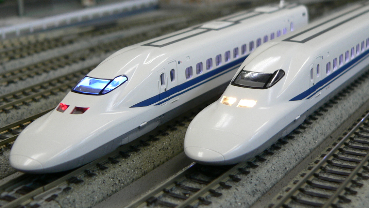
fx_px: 616
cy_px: 84
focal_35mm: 63
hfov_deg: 33.3
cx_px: 198
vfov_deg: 19.1
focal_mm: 8.1
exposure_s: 1/15
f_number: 2.8
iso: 100
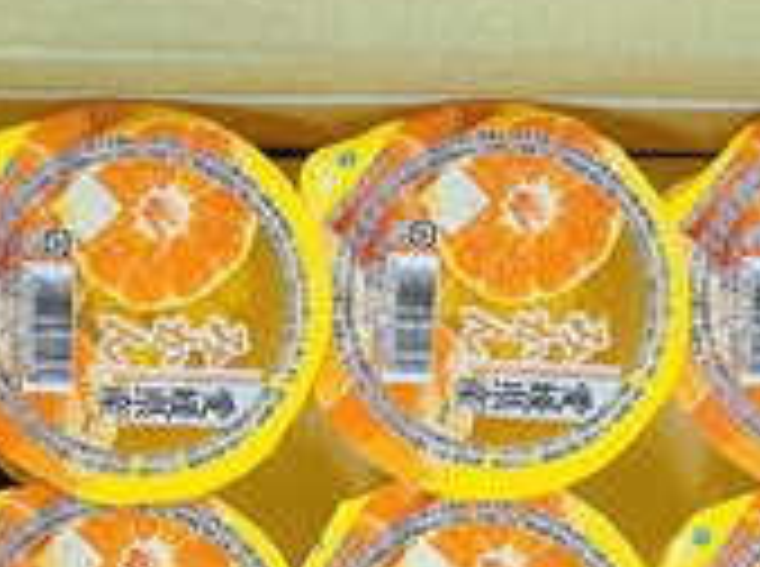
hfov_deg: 25.8
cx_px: 117
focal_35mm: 74
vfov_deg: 18.8
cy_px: 670
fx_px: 1621
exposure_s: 1/60
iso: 100
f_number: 1.6
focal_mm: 4.2
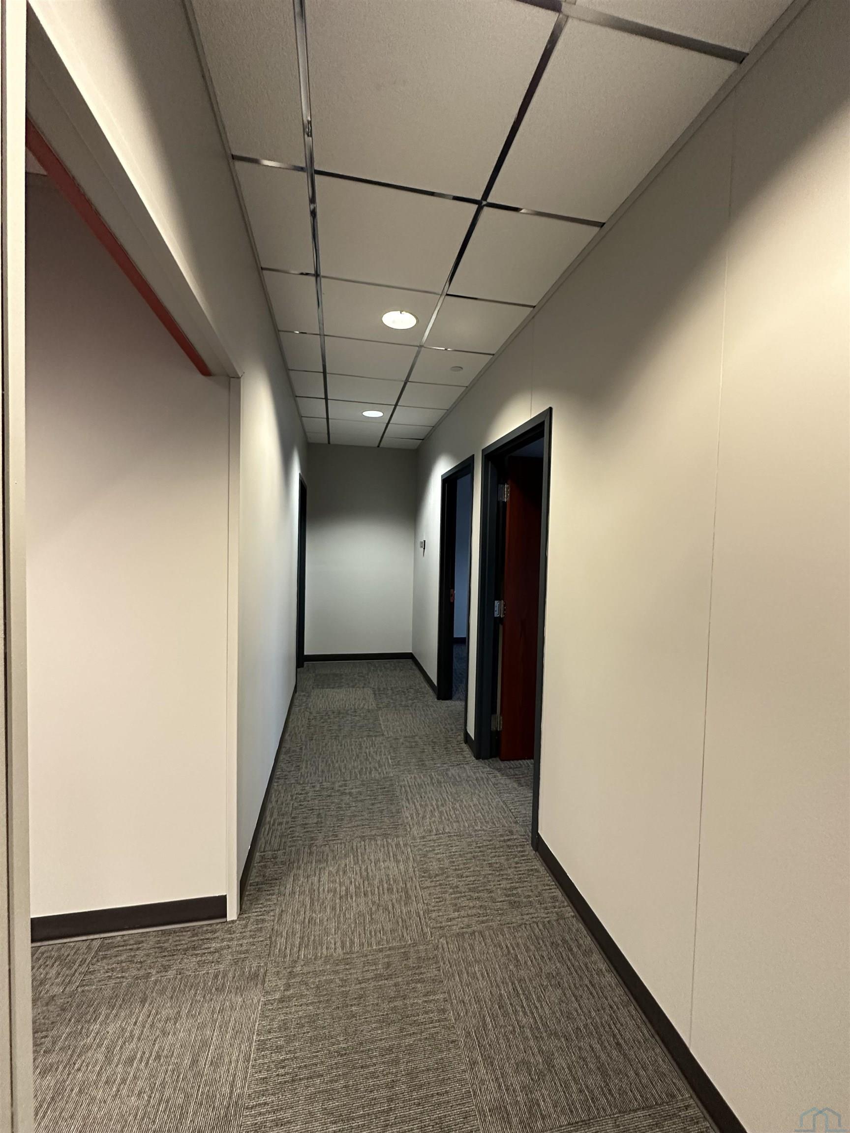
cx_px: 425
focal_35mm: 14
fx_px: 458
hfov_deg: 85.7
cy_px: 566
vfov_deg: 102.1
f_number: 2.2
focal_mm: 2.22
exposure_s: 1/60
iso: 400
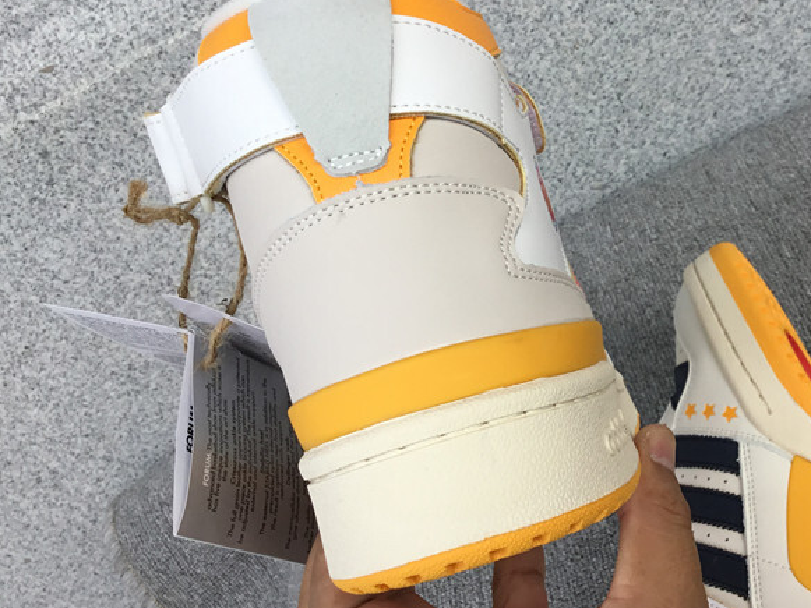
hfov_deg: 38.7
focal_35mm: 48
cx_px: 604
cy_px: 207
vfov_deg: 30.1
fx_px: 1125
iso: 25
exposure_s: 1/539
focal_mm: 3.3
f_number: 2.4
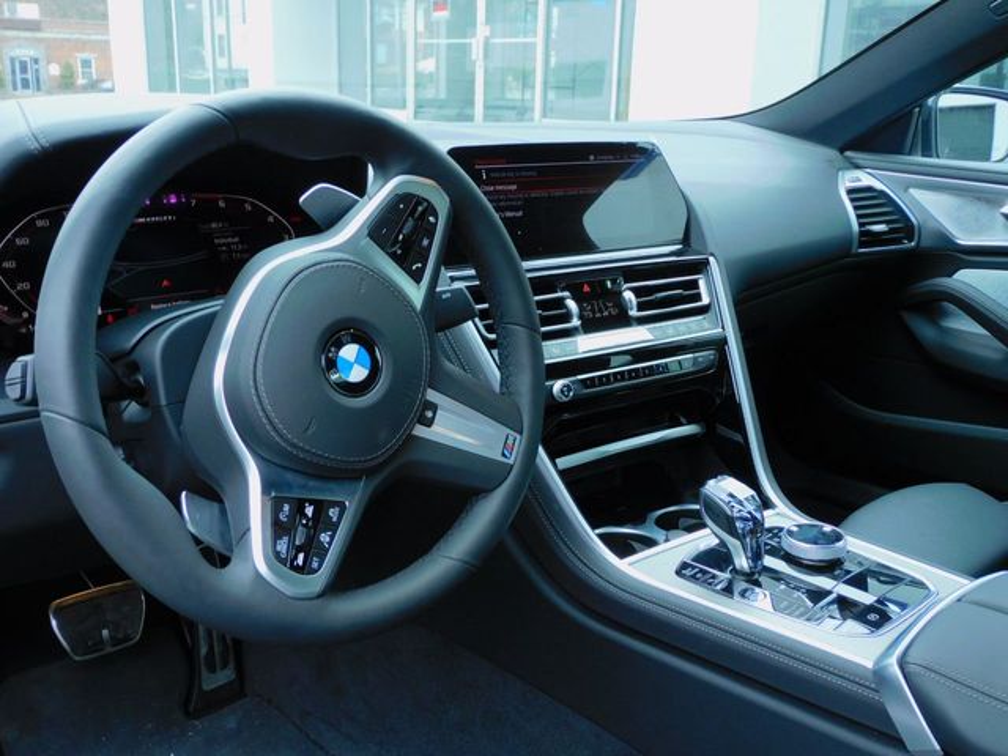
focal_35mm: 33
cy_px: 378
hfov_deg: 55.4
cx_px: 504
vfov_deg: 42.9
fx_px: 961
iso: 140
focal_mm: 5.9
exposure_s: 1/30
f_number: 3.6
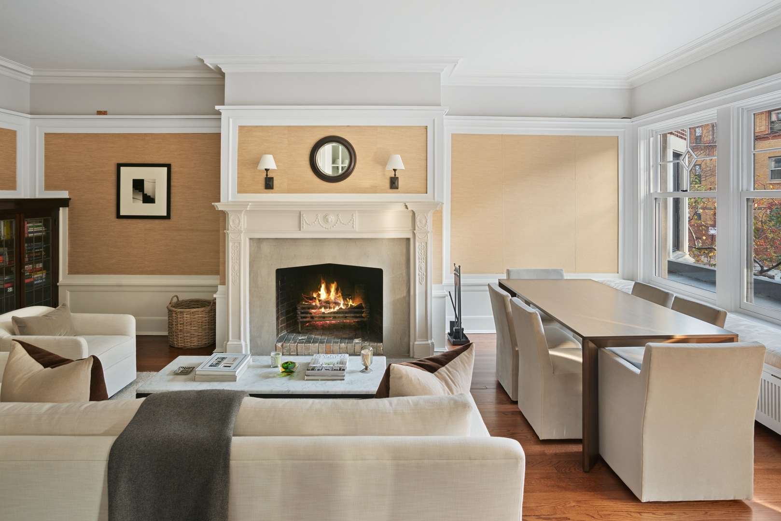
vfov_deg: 62.0
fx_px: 434
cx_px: 390
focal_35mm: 20
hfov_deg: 84.0
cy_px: 260
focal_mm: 20
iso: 500
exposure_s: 2
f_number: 8
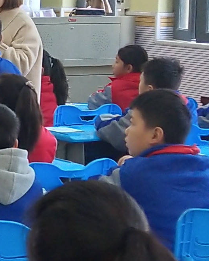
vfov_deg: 10.8
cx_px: -270
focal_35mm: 179
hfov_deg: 8.1
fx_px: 1384
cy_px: 78
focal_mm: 3.95
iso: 245
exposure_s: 1/100
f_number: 1.8
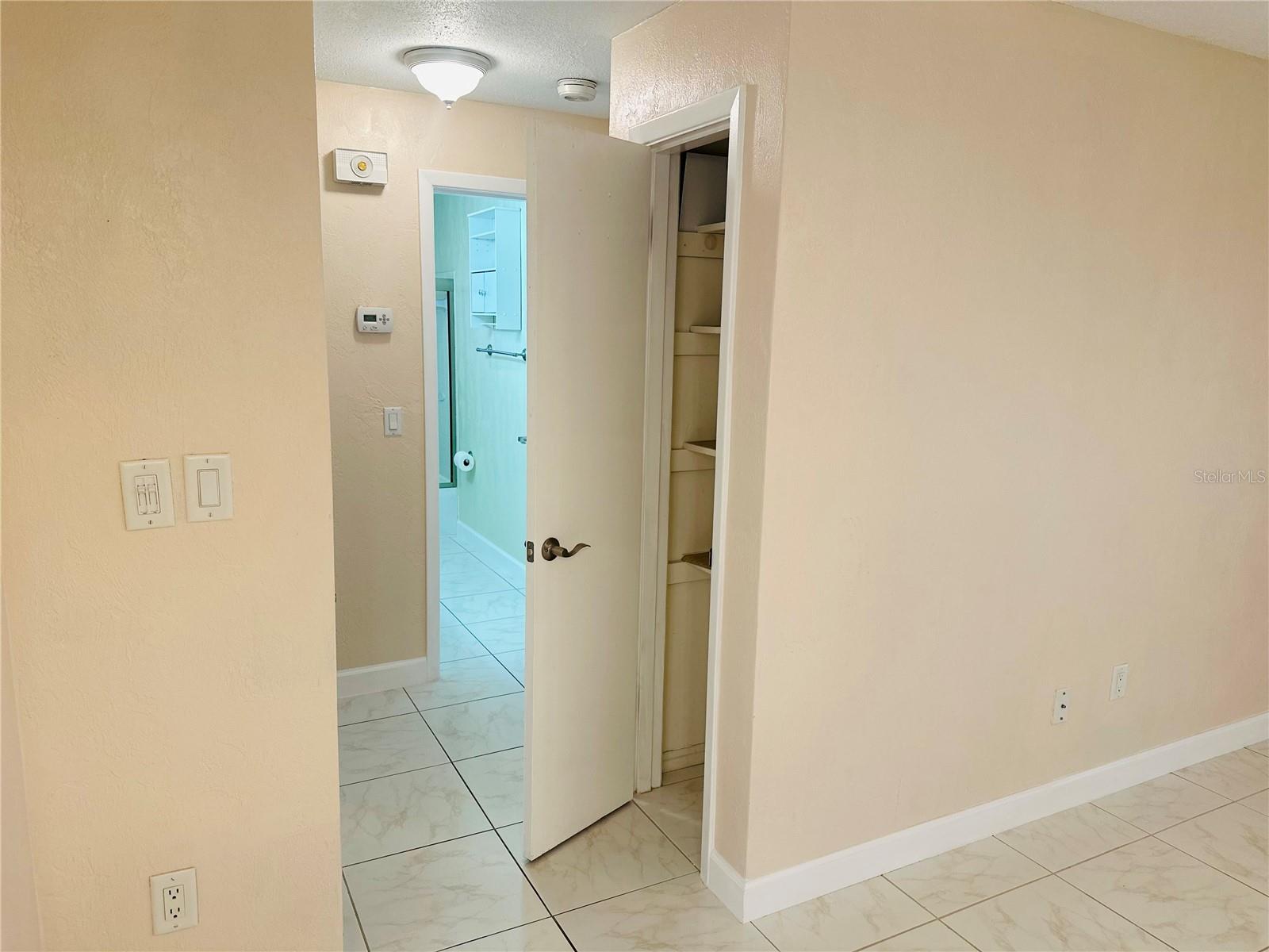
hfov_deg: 71.6
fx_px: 880
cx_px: 634
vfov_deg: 56.8
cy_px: 476
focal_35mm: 24
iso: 160
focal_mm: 6.86
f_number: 1.78
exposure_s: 1/120
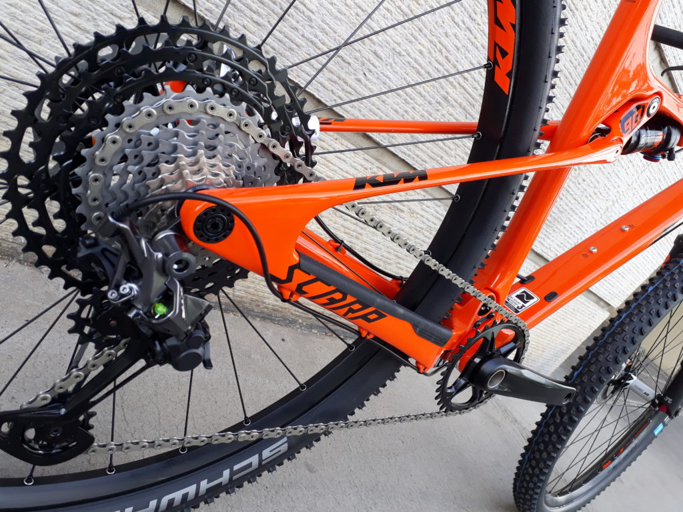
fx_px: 533
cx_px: 342
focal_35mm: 27
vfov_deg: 51.4
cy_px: 256
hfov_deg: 65.3
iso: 40
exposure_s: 1/199
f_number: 1.9
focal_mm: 3.6
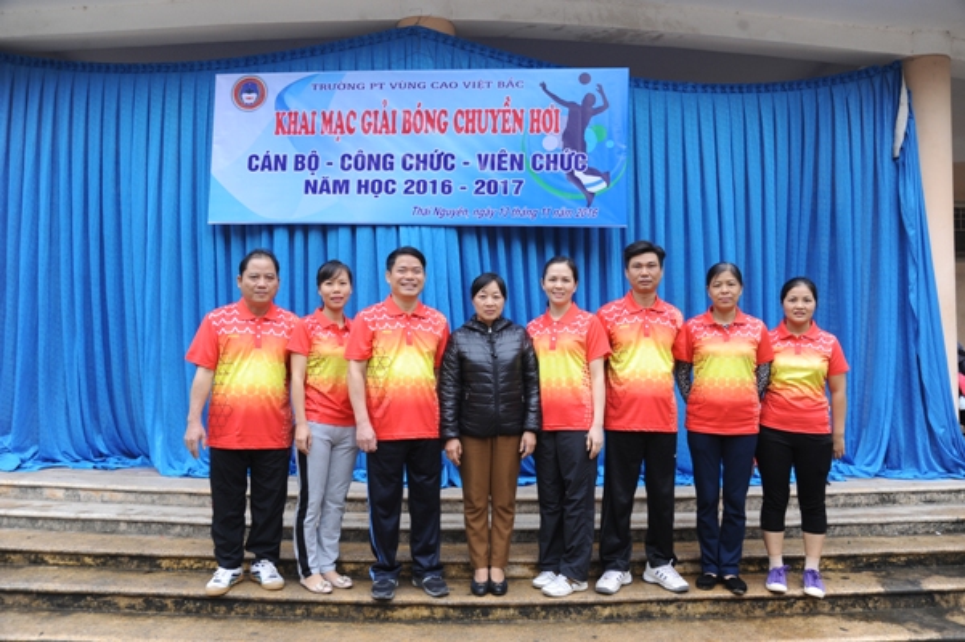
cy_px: 321
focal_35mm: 30
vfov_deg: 43.6
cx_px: 482
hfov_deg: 62.0
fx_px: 804
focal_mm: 30
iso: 640
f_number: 5
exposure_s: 1/60
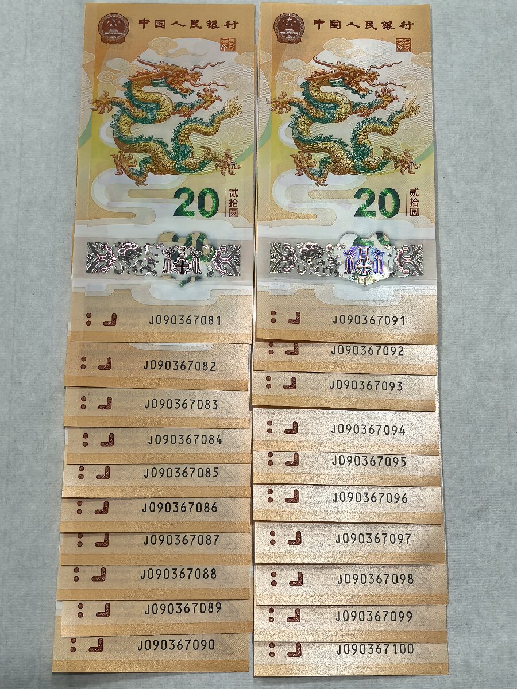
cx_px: 258
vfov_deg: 40.4
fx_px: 936
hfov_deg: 30.9
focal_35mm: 47
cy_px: 344
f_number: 2.8
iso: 200
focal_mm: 6.98
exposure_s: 1/50
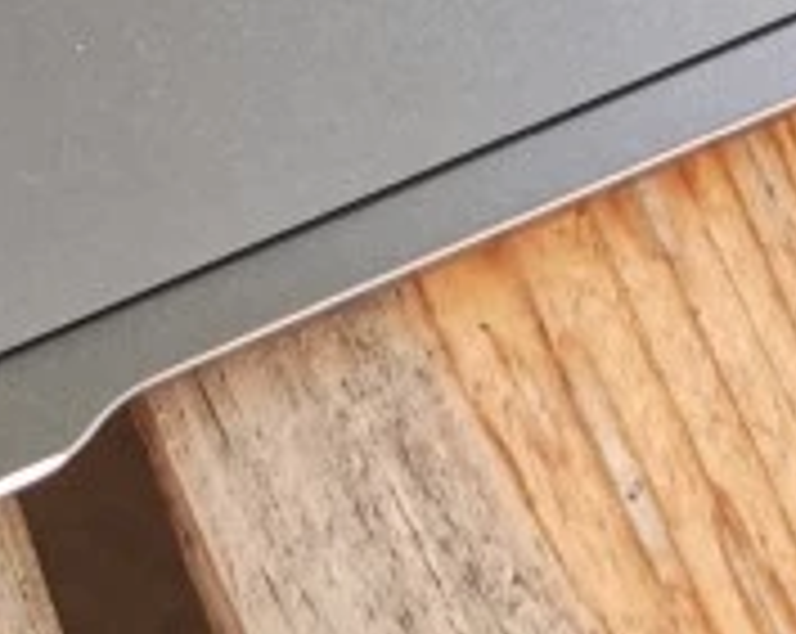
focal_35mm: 137
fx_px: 3222
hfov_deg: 14.1
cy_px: -531
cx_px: 315
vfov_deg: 10.5
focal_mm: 5.56
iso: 50
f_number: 1.6
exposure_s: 1/214
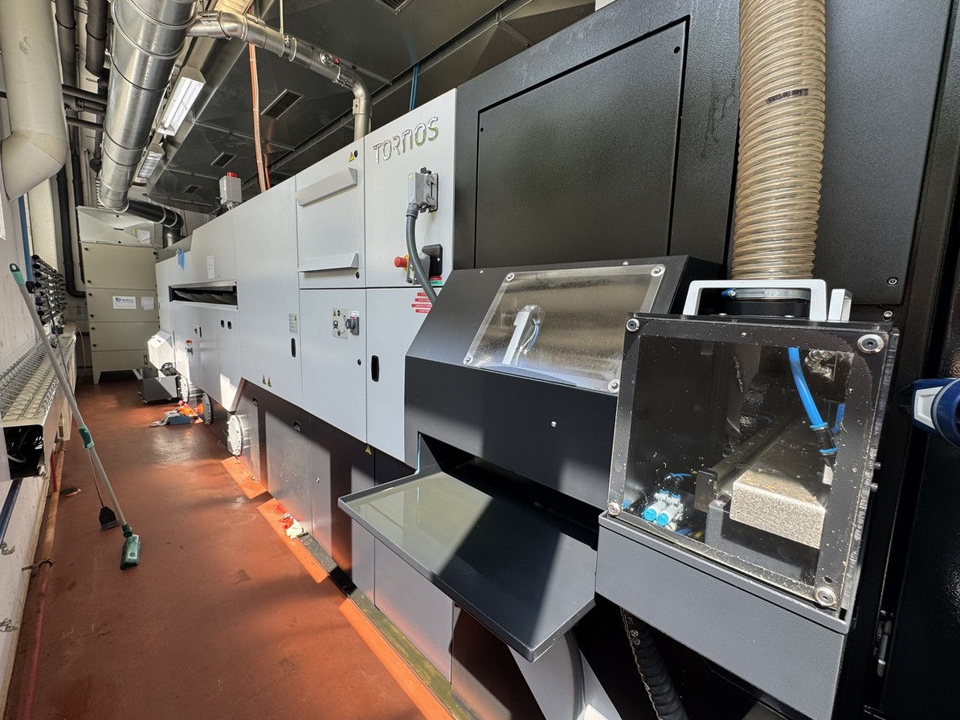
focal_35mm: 15
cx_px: 477
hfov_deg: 98.2
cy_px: 362
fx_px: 416
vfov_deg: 81.7
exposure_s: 1/99
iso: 50
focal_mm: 2.22
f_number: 2.2
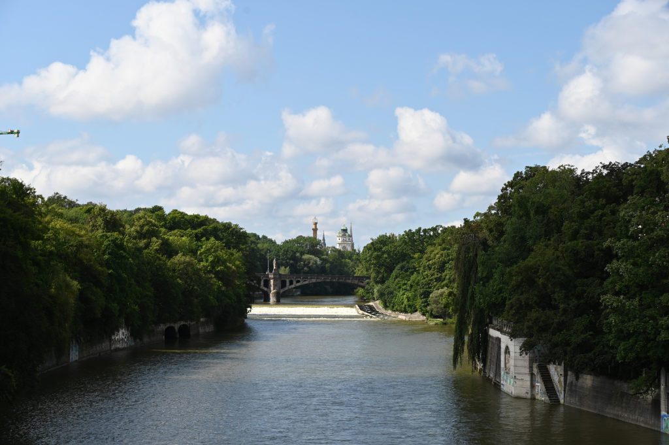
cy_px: 222
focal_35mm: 70
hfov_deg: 28.9
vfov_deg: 19.4
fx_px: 1300
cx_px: 334
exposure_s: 1/400
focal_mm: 70
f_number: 7.1
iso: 100
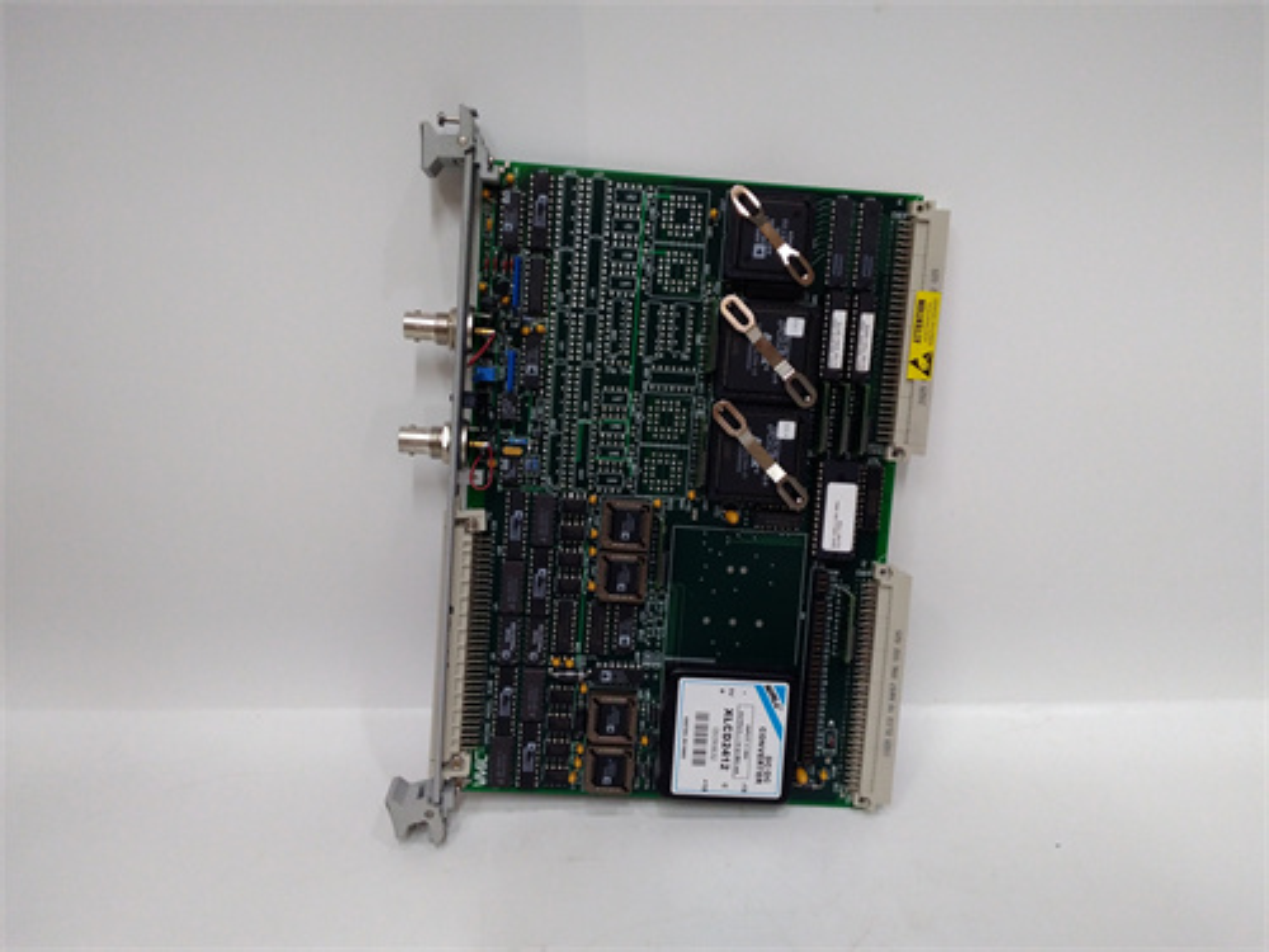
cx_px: 634
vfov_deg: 51.4
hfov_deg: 65.3
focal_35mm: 27
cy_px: 476
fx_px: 990
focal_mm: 3.79
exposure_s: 1/33
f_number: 2
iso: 303
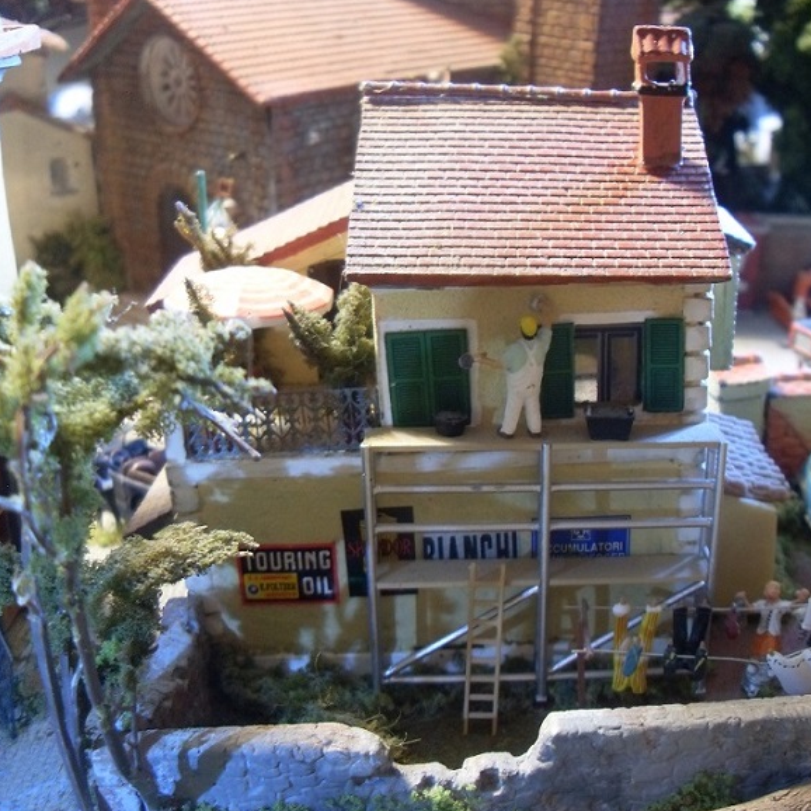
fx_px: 1087
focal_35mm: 41
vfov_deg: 40.9
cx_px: 549
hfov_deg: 40.4
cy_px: 406
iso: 200
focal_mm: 6.3
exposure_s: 1/4
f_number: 2.8
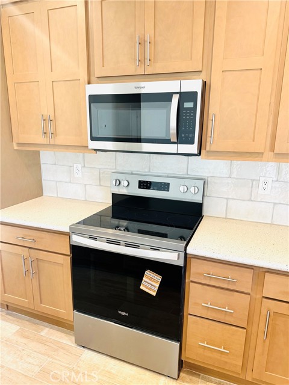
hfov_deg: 56.8
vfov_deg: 71.6
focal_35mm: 24
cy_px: 192
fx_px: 267
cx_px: 144
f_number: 1.78
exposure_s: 1/60
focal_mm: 6.86
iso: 125
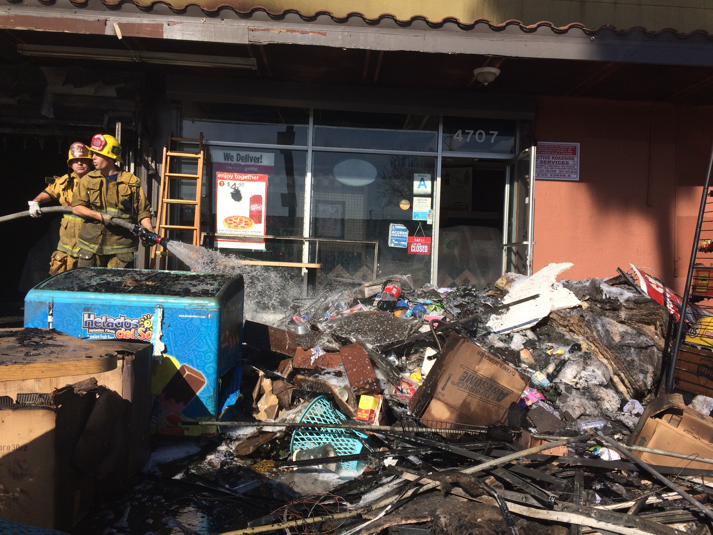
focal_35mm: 29
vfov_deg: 48.2
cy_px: 268
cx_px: 356
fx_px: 597
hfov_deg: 61.7
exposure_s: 1/1953
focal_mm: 4.15
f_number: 2.2
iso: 32
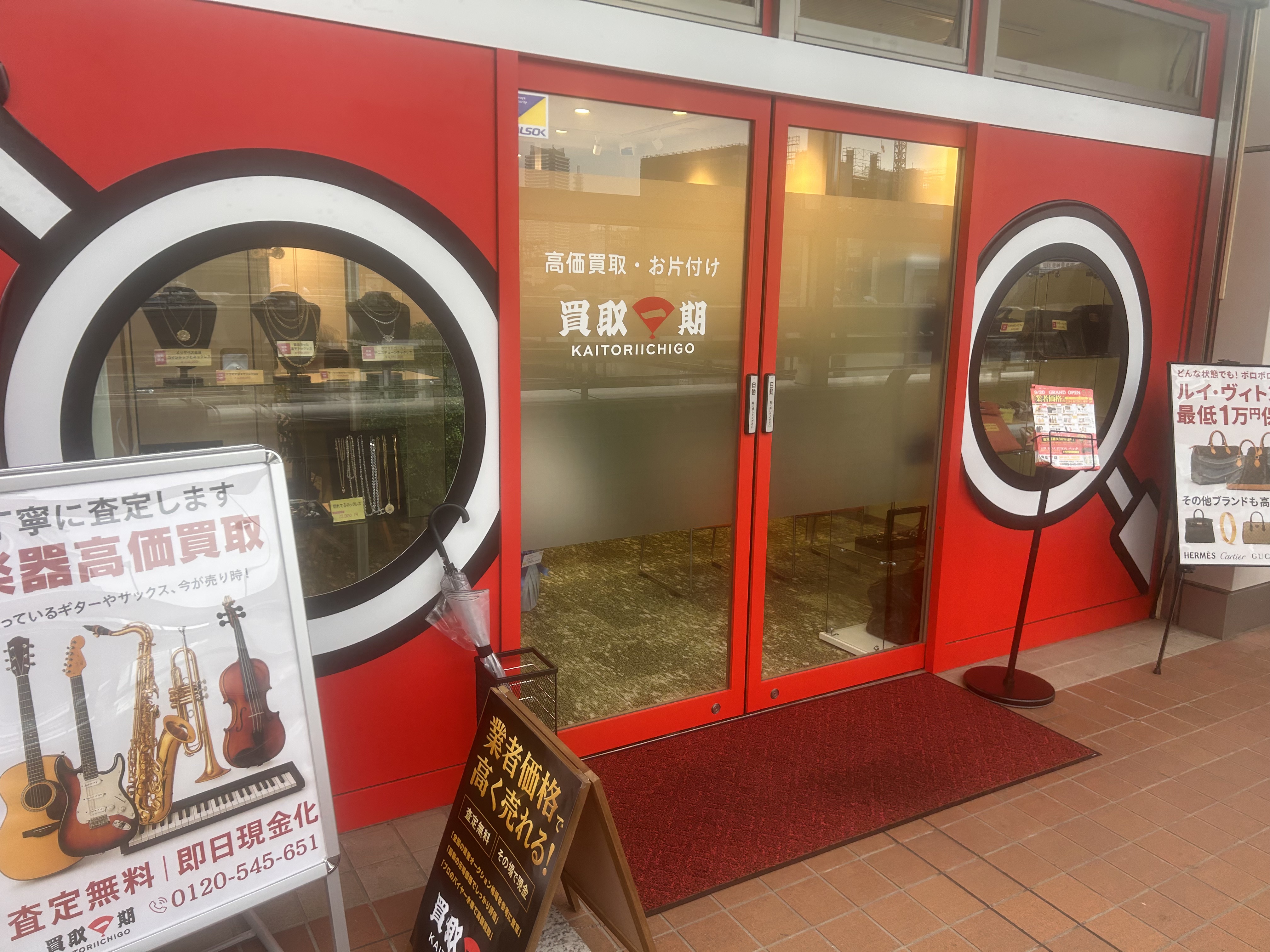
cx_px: 635
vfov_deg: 53.1
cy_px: 476
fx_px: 954
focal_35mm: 26
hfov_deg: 67.3
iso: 40
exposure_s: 1/100
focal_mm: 5.7
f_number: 1.5
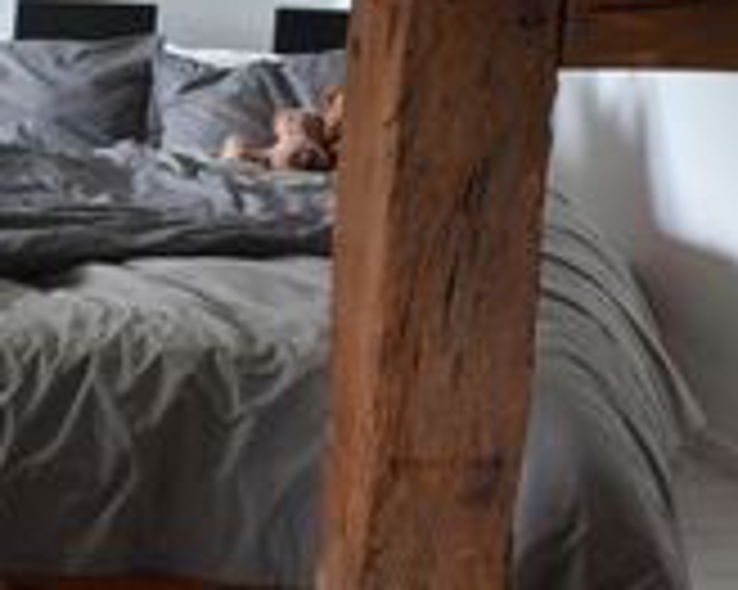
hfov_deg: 17.5
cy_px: 187
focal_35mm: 108
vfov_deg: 14.3
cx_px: 40
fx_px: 2351
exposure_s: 1/30
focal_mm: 21
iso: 500
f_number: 5
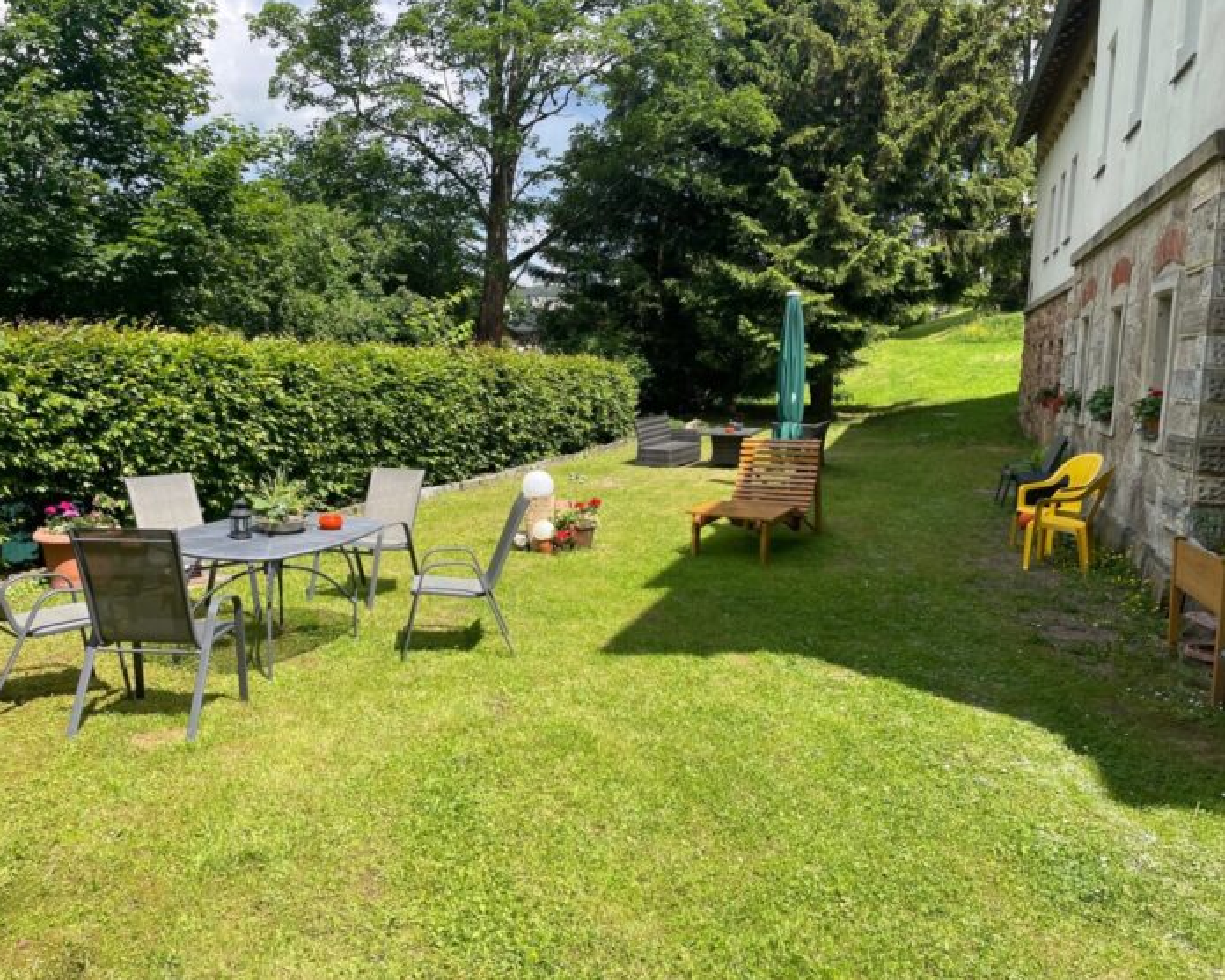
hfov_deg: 62.2
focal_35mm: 28
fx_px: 1015
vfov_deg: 51.5
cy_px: 489
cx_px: 579
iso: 32
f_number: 1.6
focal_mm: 4.2
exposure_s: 1/1553
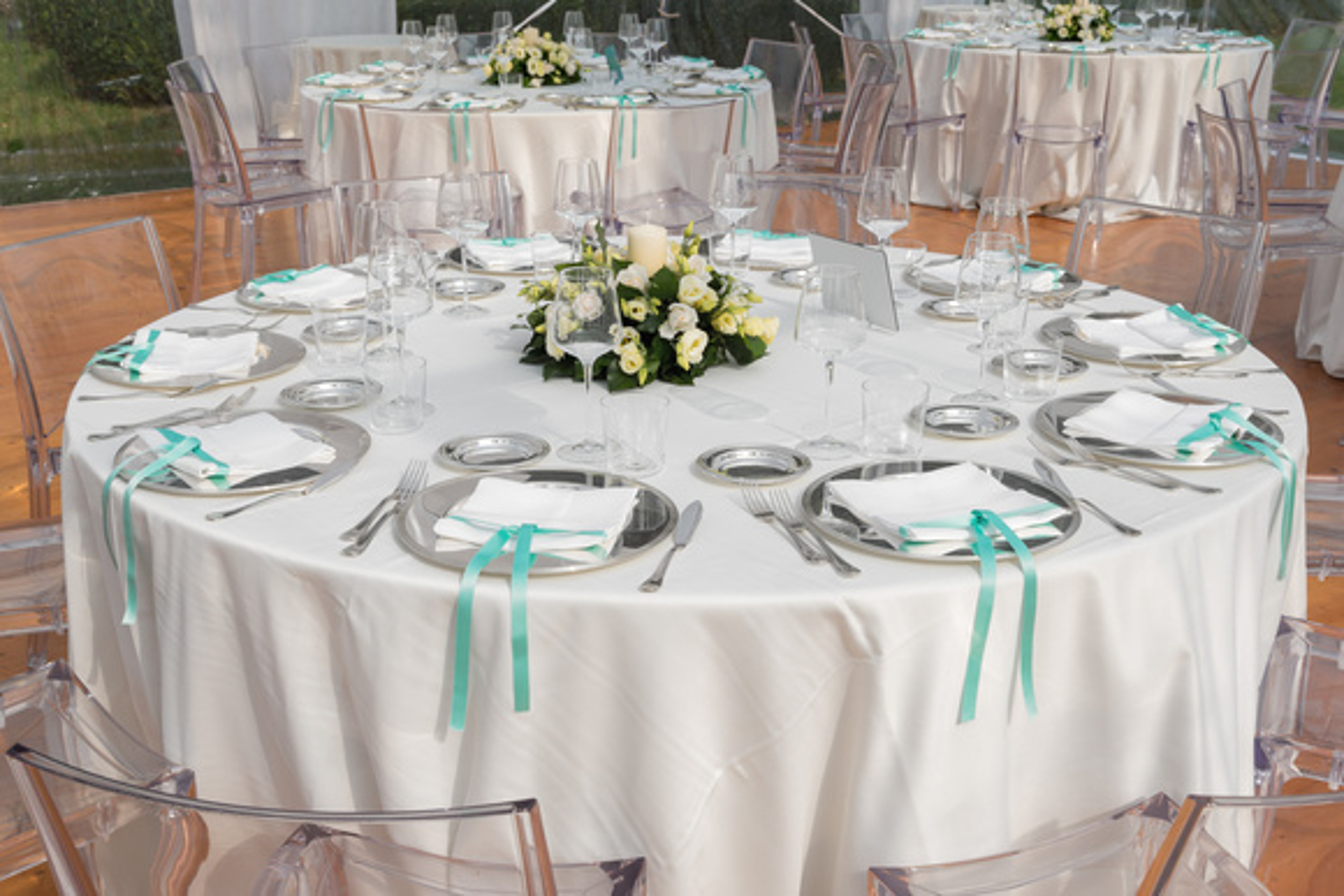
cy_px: 448
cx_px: 672
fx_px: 1494
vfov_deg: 33.4
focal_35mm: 40
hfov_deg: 48.4
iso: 100
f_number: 9.5
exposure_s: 1/350
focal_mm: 40
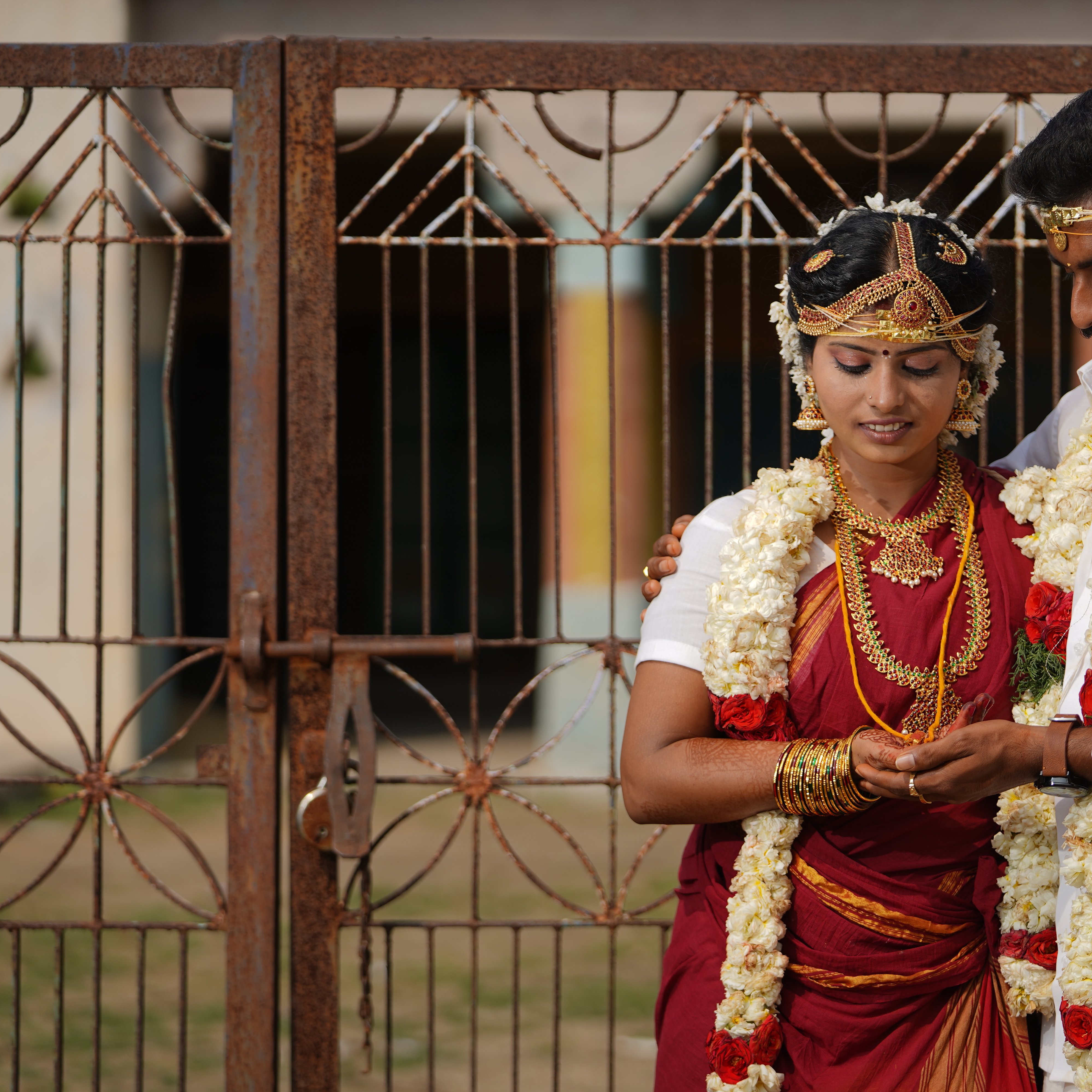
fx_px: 4854
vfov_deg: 12.8
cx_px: 775
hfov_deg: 12.8
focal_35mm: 136
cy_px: 544
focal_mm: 106
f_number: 2.8
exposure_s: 1/4000
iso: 80
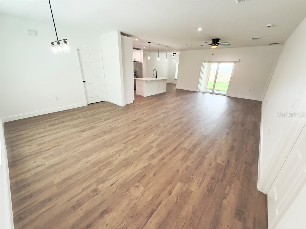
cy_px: 114
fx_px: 124
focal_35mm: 14
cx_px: 153
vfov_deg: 85.7
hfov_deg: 102.1
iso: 200
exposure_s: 1/120
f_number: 2.2
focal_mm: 2.22
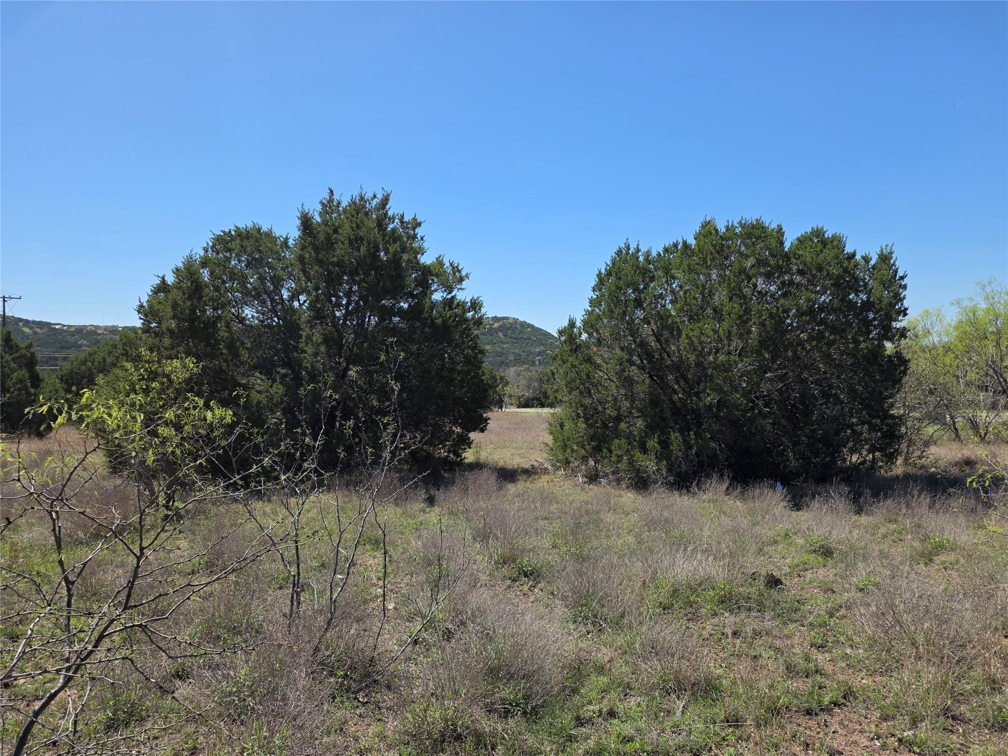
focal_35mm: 23
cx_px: 504
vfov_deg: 58.9
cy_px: 378
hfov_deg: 73.9
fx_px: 670
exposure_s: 1/5778
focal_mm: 6.25
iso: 80
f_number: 1.7
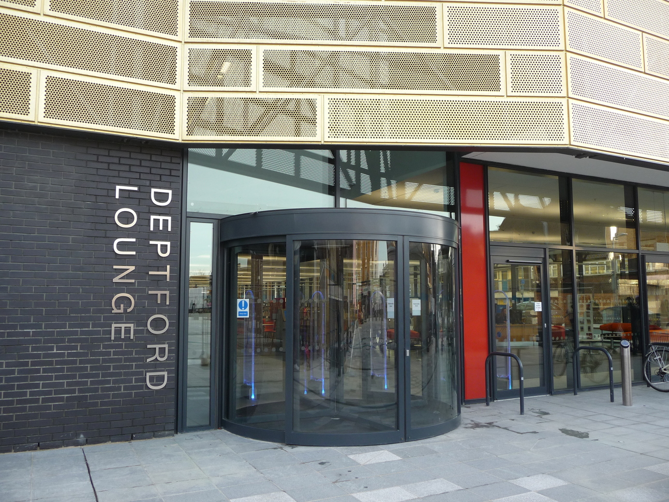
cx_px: 334
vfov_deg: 46.8
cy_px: 251
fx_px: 580
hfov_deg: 60.0
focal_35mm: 30
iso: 100
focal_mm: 5
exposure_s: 1/50
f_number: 3.4
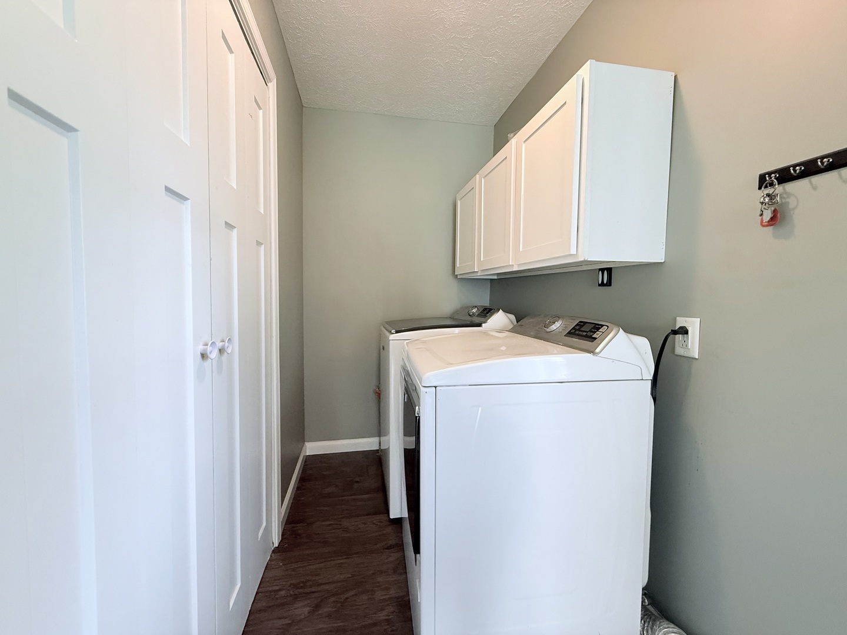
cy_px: 318
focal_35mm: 14
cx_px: 424
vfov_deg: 85.7
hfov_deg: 102.1
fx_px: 343
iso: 250
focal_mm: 2.22
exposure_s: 1/60
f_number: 2.2
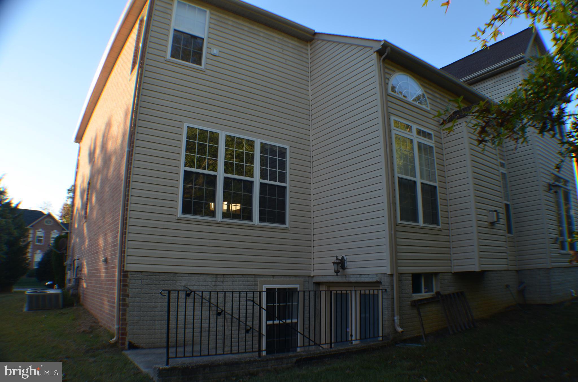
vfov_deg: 43.4
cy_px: 191
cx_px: 289
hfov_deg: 62.0
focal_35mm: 30
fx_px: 481
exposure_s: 1/160
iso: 200
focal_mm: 20
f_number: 6.3
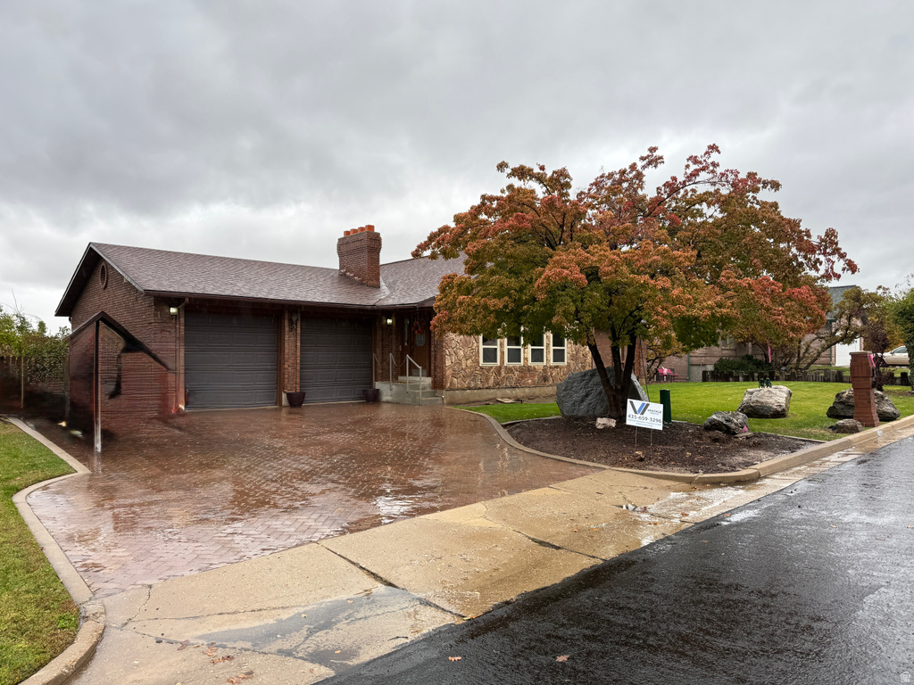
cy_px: 342
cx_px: 457
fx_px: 634
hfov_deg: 71.6
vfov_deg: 56.8
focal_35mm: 24
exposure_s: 1/338
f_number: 1.78
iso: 80
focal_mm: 6.76
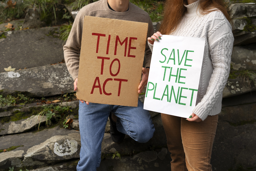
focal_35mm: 50
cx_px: 128
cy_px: 86
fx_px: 356
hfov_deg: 39.6
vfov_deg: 27.0
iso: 400
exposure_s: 1/500
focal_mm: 50
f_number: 4
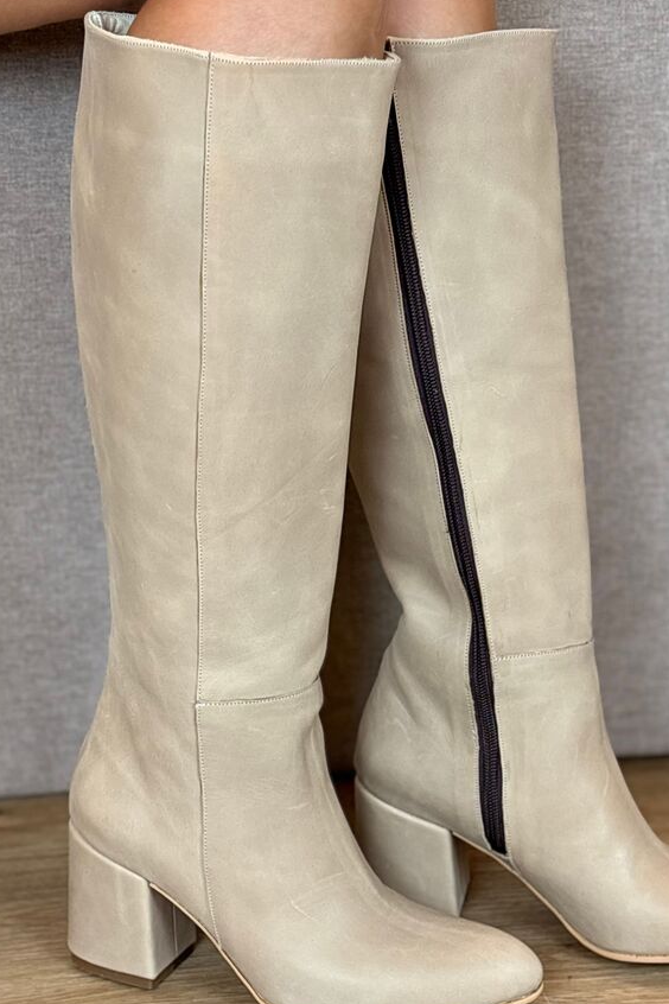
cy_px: 545
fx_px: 2174
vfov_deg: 26.0
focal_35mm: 78
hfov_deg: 17.5
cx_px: 361
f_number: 1.6
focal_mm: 5.96
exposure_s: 1/50
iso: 40
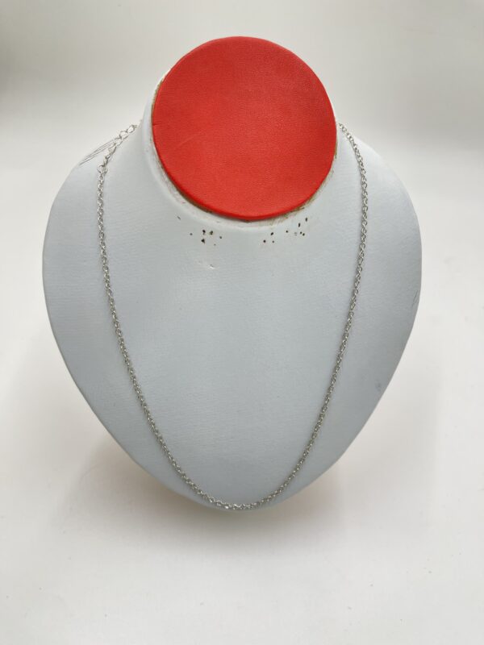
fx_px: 466
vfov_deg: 69.4
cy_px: 322
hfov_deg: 54.9
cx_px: 242
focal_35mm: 25
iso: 40
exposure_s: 1/121
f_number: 1.6
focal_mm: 5.1
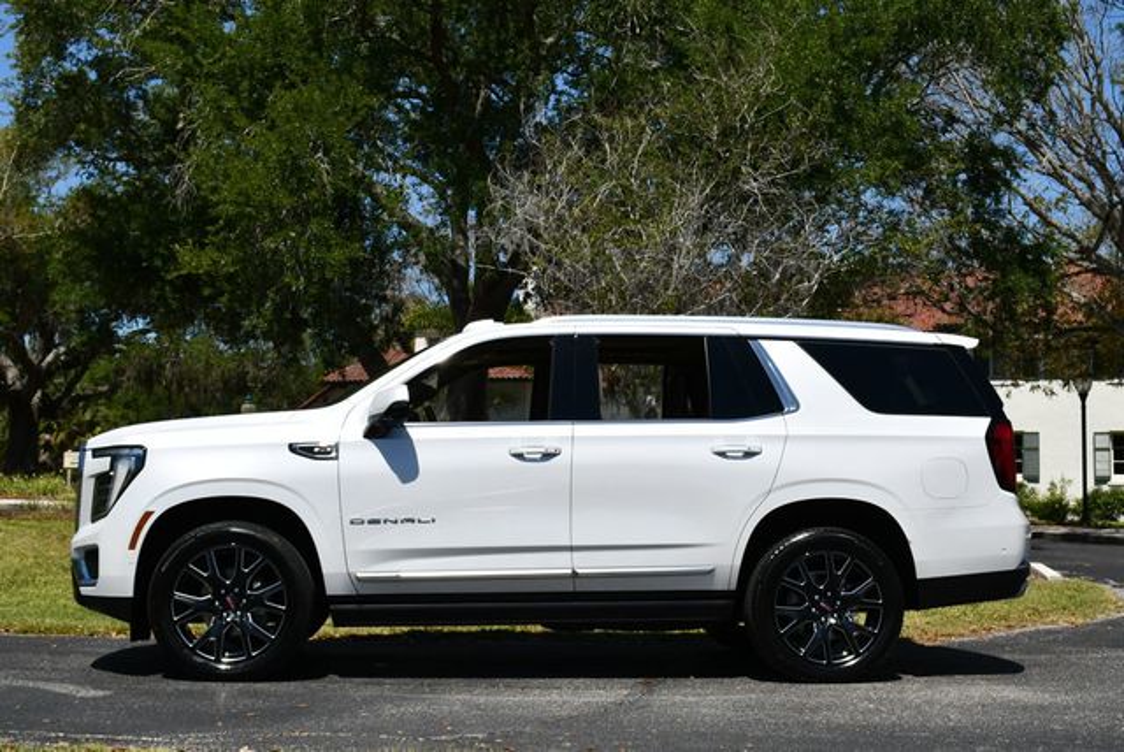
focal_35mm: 52
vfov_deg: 26.0
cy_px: 376
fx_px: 1625
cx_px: 562
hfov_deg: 38.2
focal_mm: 26
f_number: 9
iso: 100
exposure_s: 1/320
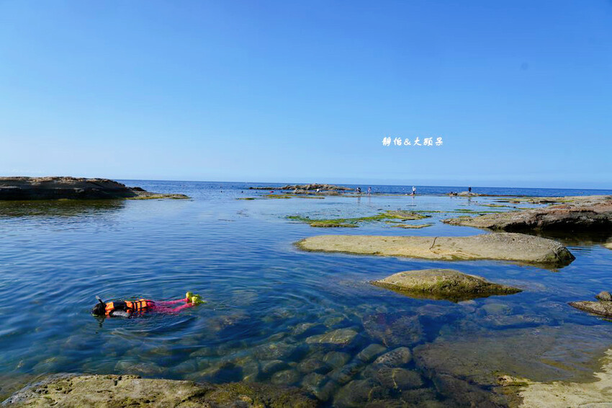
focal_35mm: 24
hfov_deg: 73.8
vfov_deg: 53.1
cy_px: 204
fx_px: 408
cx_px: 306
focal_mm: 24
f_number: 8
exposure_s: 1/1000
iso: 320
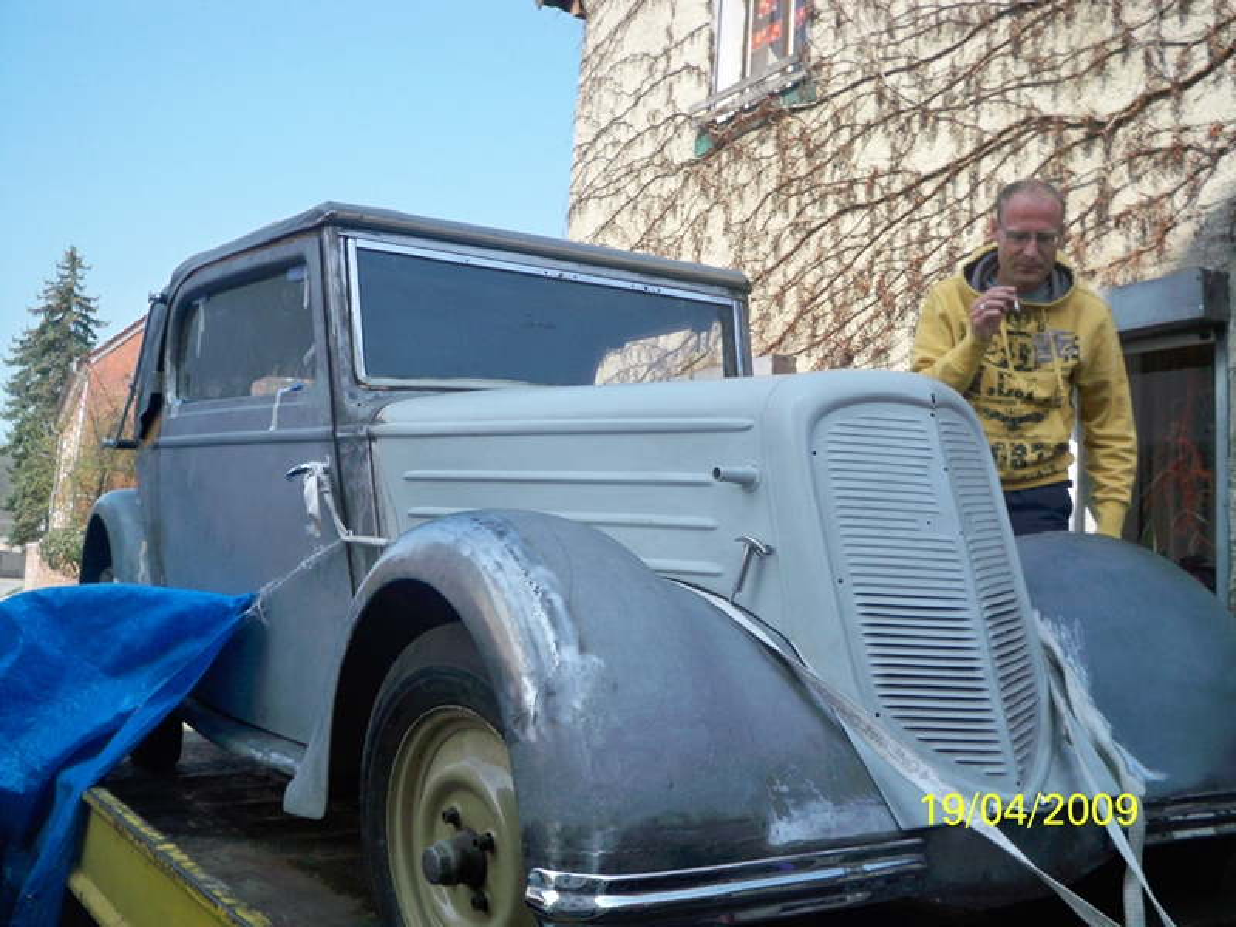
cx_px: 618
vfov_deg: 40.7
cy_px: 464
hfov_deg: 52.6
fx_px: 1250
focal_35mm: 35
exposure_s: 1/500
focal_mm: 6.3
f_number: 4.7
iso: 125
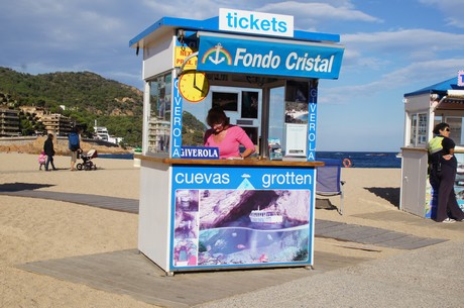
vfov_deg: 29.8
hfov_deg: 43.7
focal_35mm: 45
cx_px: 232
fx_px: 579
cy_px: 154
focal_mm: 30
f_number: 13
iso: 100
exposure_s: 1/250
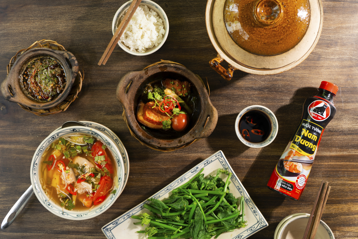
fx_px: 507
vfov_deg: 26.5
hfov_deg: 38.9
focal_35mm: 51
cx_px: 179
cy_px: 120
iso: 200
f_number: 4.5
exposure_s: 1/60
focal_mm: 51
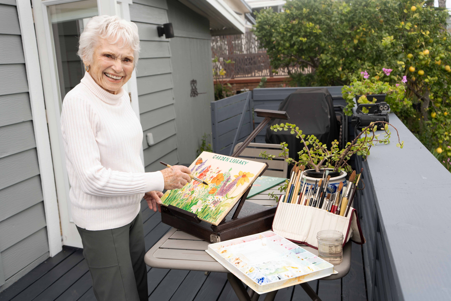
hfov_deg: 51.9
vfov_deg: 35.9
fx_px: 463
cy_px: 150
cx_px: 226
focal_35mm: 37
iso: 100
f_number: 5.6
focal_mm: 37
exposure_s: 1/125
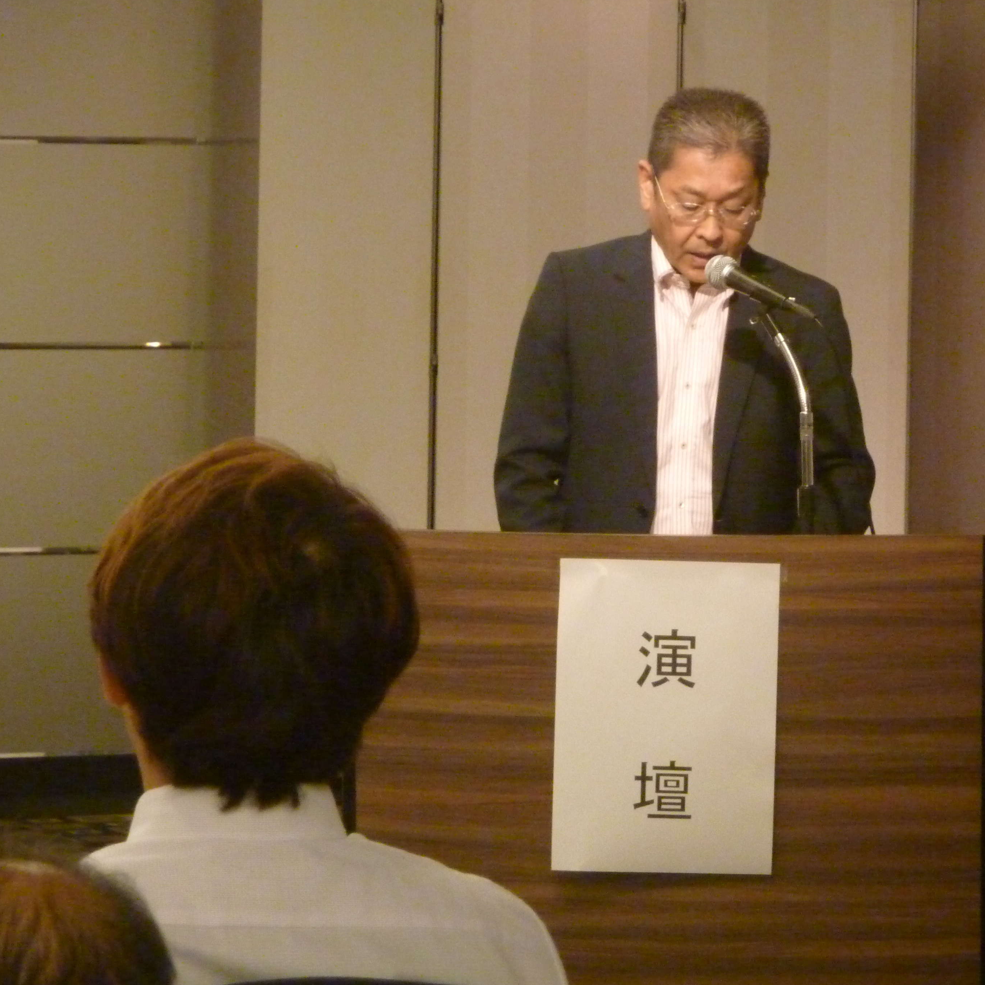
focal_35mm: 187
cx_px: 640
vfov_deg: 9.4
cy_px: 492
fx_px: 6020
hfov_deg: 9.3
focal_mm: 25.9
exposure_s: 1/50
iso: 800
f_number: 4.5
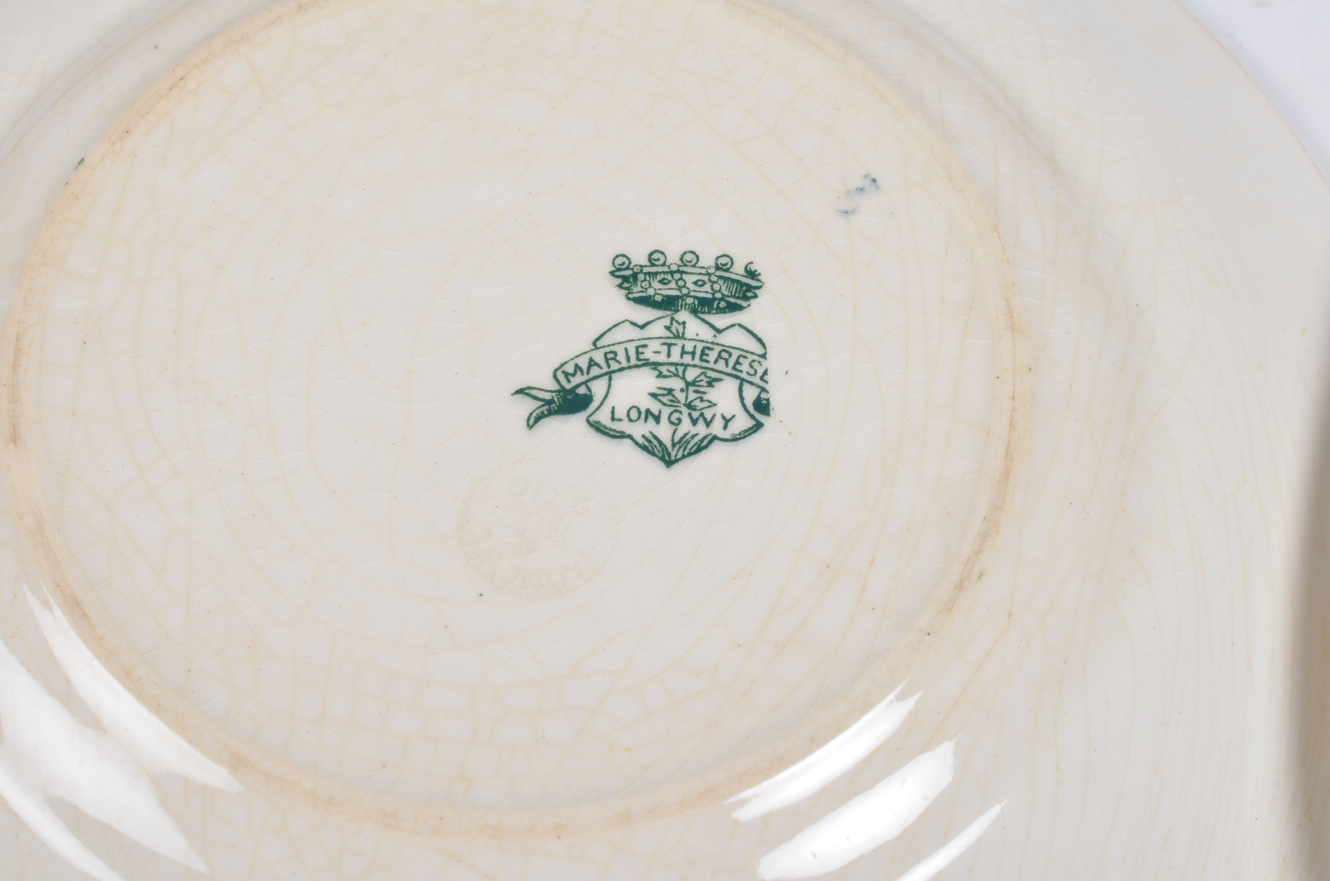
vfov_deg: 18.1
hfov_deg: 27.0
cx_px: 665
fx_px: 2765
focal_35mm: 75
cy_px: 440
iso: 100
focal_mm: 50
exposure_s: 1/125
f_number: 11
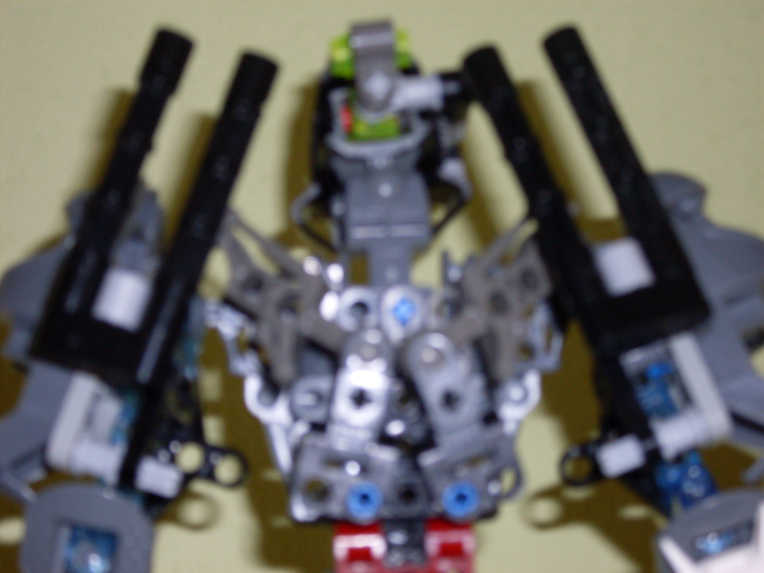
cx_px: 382
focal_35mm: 92
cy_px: 286
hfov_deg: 21.3
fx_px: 2031
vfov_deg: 16.1
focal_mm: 15.3
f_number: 4.4
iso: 100
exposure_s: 1/60
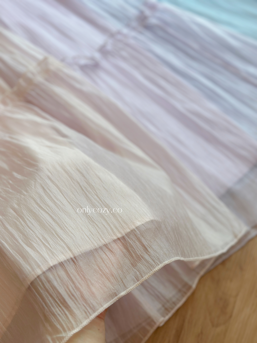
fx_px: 475
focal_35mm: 48
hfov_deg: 30.3
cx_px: 128
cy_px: 172
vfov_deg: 39.7
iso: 80
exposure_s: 1/284
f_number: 1.78
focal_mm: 6.86
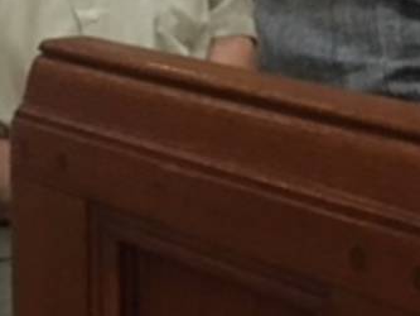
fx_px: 1347
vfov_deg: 12.9
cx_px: 763
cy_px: -108
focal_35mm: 111
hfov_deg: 15.2
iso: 500
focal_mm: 4.15
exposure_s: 1/15
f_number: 2.2
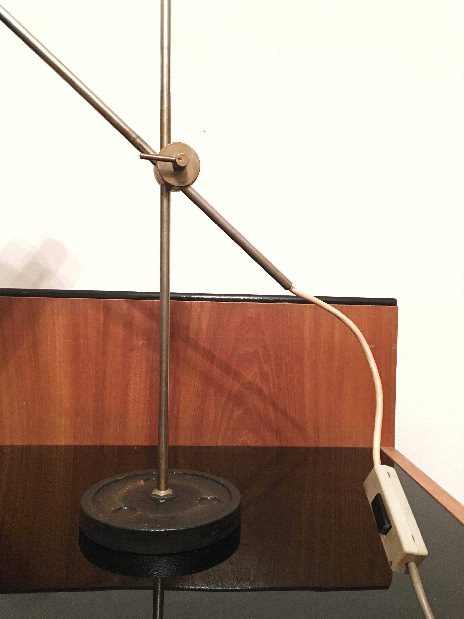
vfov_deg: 61.7
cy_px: 310
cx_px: 232
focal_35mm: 29
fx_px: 518
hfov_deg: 48.2
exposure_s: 1/10
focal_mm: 4.15
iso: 100
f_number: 2.2
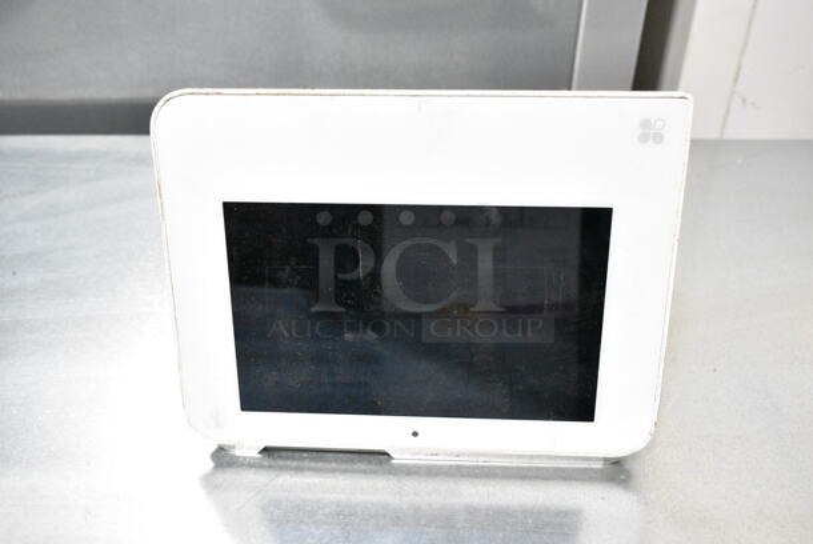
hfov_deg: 51.2
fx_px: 848
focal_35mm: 38
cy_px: 272
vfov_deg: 35.6
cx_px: 406
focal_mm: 25
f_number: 7.1
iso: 6400
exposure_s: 1/320
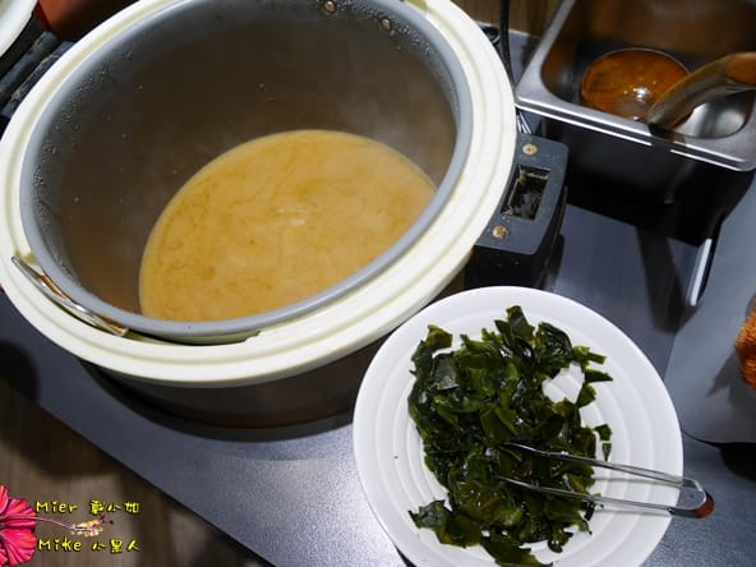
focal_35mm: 27
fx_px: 590
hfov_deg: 65.3
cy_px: 258
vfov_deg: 51.3
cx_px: 354
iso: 500
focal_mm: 12
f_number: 3.5
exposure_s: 1/60
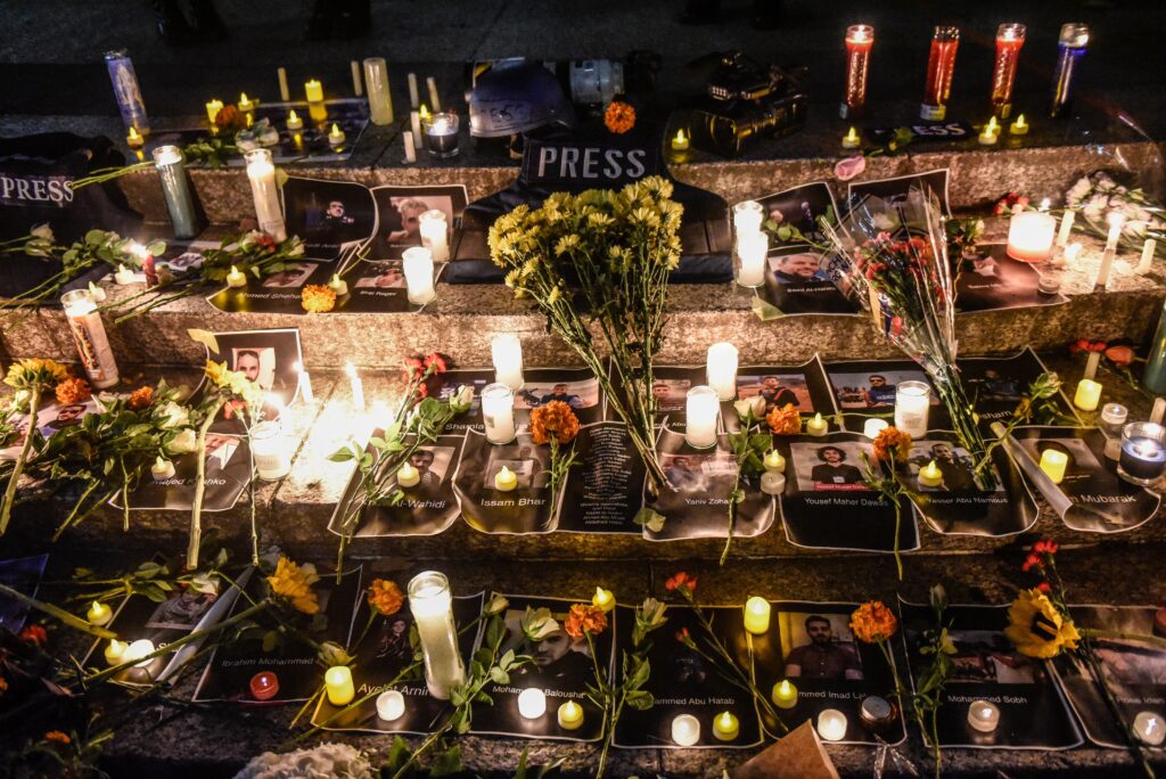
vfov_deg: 42.4
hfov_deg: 60.3
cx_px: 583
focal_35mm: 31
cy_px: 390
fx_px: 1005
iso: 8000
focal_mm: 31
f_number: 2.8
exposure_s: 1/80
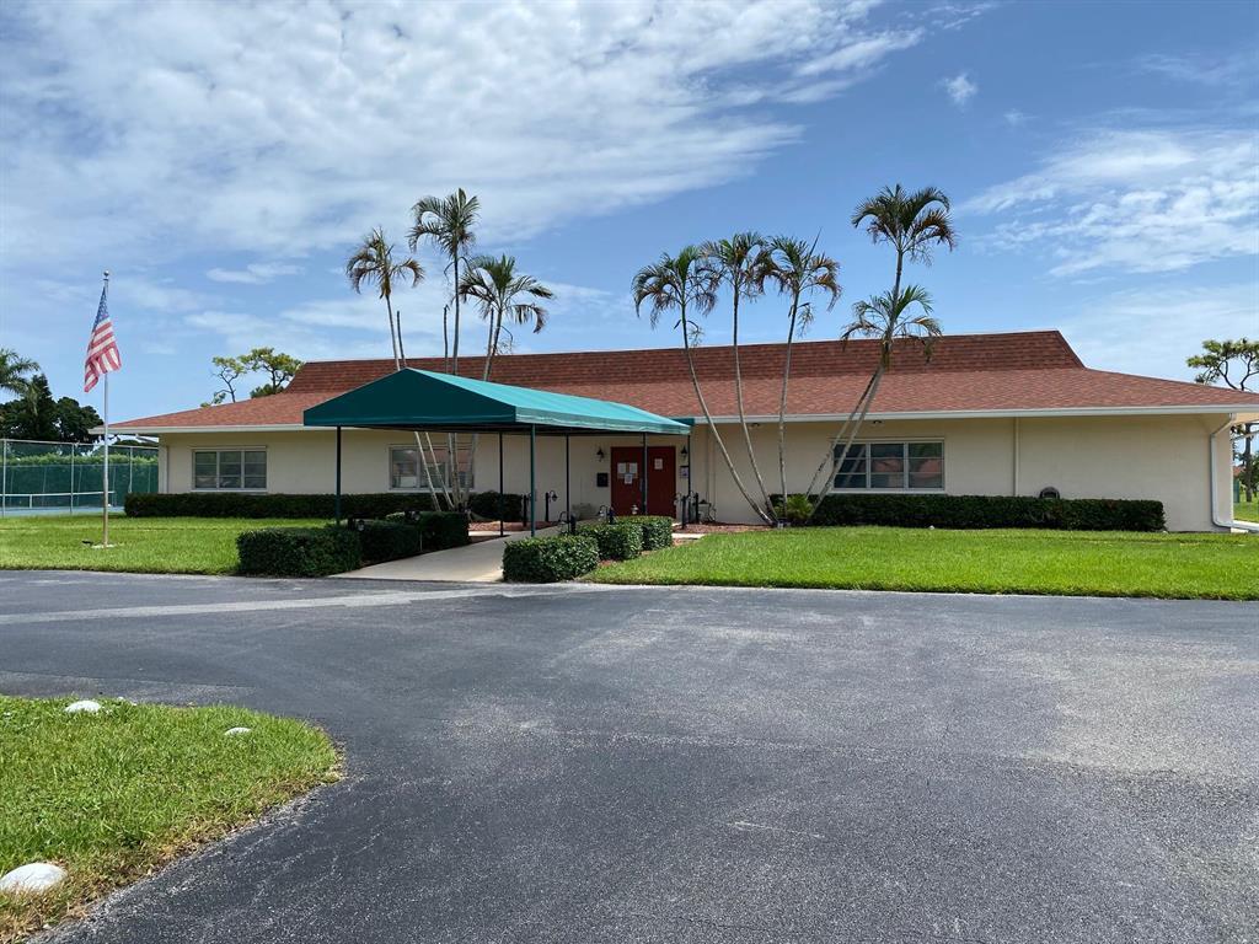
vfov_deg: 53.1
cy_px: 472
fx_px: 946
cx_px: 630
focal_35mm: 26
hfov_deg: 67.3
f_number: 1.8
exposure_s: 1/3731
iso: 32
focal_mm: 4.25
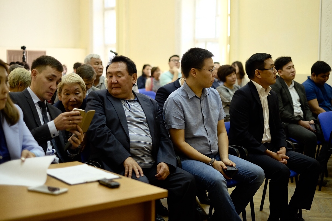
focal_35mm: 53
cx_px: 166
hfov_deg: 37.5
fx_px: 489
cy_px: 110
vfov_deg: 25.5
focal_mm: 35
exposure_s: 1/250
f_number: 1.4
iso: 1000
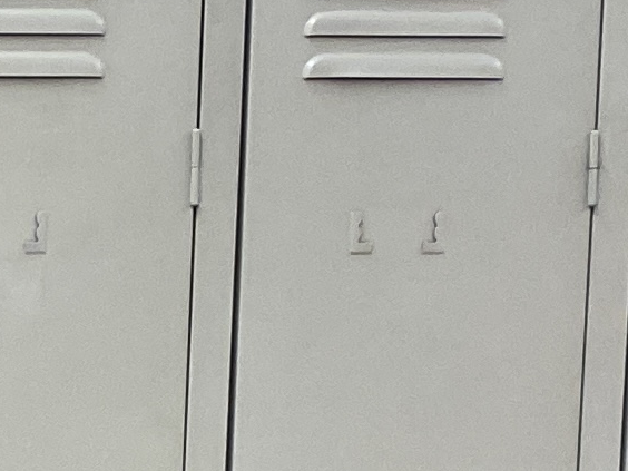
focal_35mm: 186
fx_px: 3374
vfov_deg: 7.7
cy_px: 939
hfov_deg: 10.1
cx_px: -459
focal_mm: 4.25
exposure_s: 1/100
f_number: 1.8
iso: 125
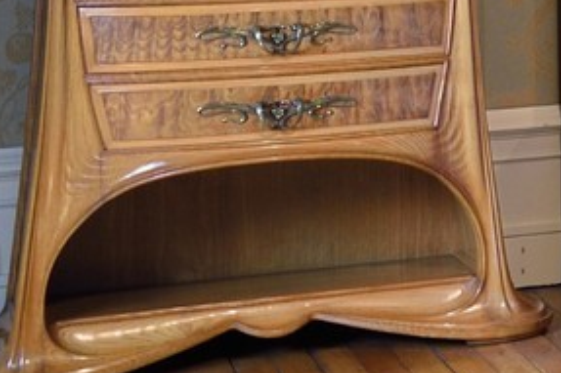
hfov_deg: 11.4
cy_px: -123
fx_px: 2087
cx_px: 1523
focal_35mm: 134
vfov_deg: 10.0
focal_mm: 24
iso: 800
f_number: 6.3
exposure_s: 1/10
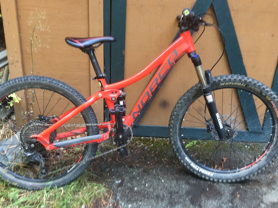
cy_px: 104
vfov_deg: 44.1
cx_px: 139
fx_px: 257
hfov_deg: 56.9
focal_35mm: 32
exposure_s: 1/24
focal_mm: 3.3
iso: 80
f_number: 2.4
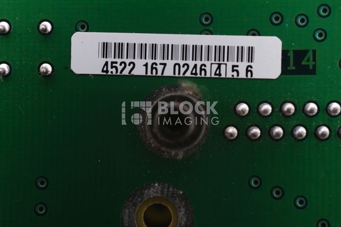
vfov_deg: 27.0
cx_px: 170
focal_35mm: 50
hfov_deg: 39.6
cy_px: 114
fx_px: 473
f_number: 8
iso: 320
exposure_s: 1/125
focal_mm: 50
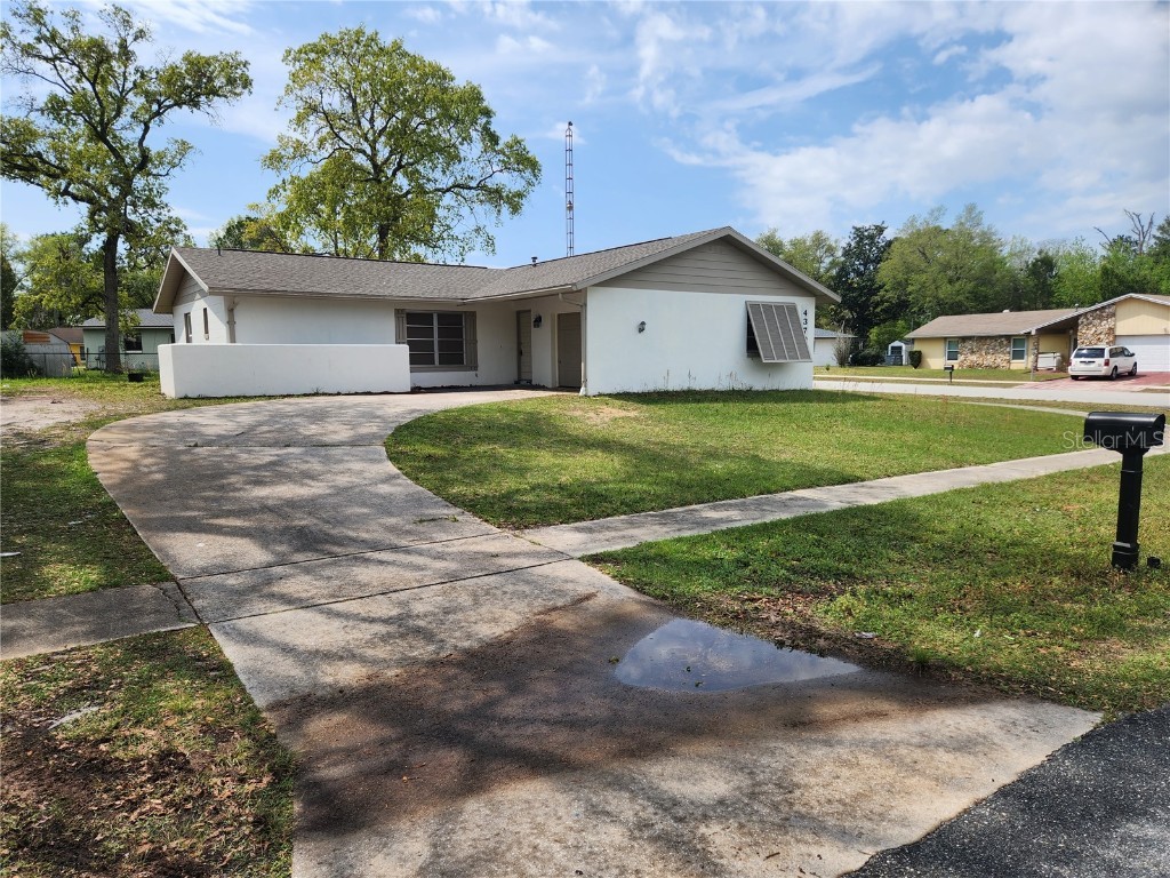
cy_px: 439
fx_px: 777
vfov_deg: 58.9
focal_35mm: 23
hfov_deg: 73.9
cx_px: 585
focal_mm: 5.4
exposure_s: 1/1636
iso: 20
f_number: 1.8
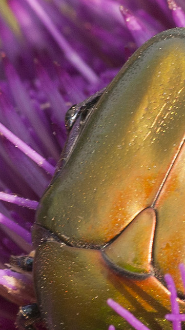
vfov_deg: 3.5
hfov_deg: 2.0
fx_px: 5388
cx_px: 228
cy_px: 170
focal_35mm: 617
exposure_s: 1/40
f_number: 18
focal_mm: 105
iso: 160
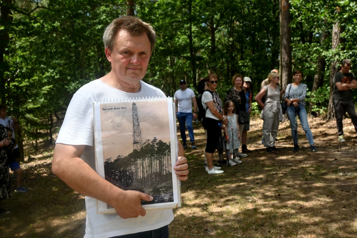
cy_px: 119
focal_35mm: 38
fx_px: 372
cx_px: 178
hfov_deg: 51.3
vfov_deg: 35.5
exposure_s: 1/1250
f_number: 5
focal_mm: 25
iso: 400
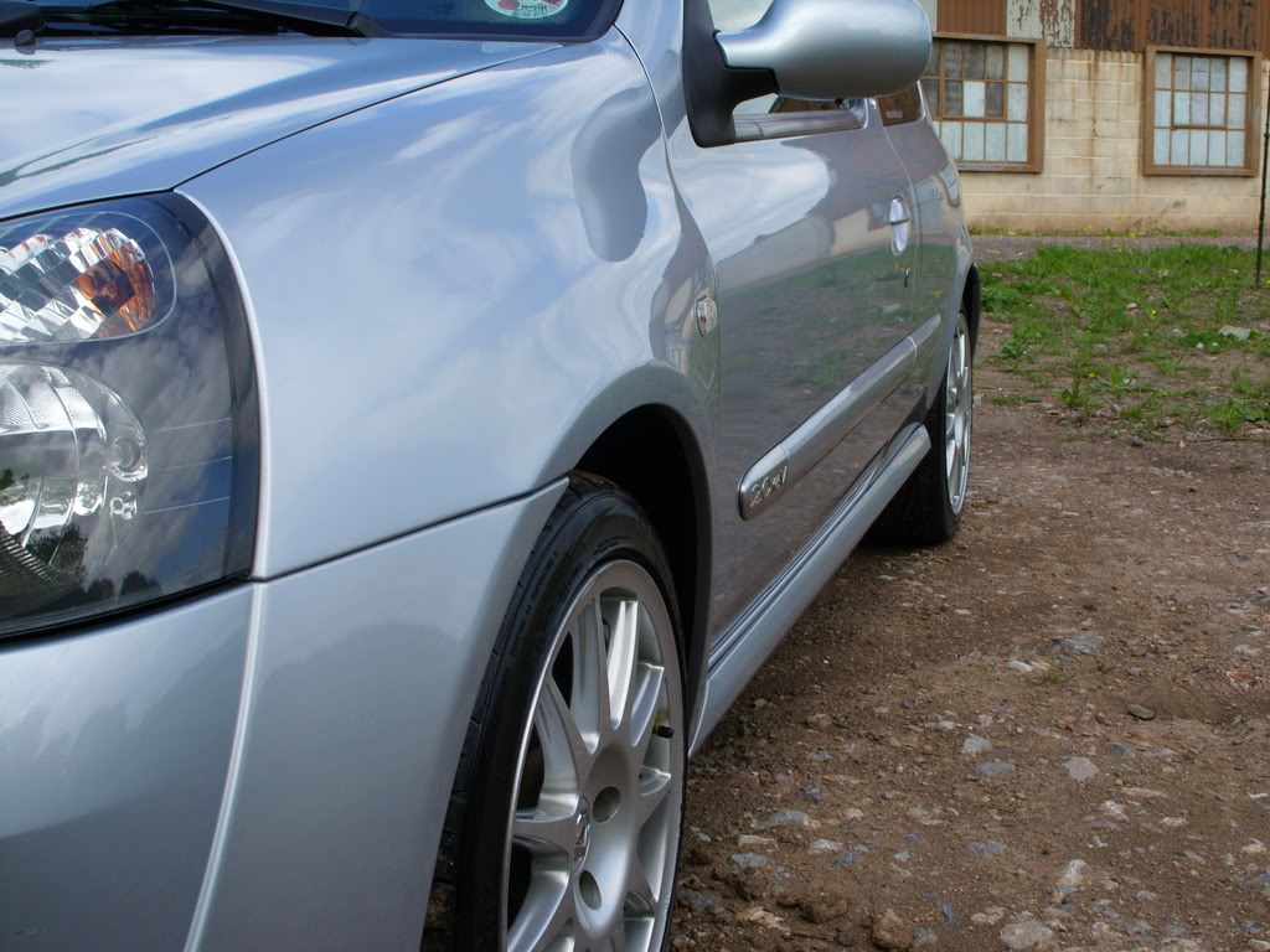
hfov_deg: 39.7
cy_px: 476
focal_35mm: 48
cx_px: 635
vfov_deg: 30.3
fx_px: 1761
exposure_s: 1/201
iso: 50
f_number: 6
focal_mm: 9.87
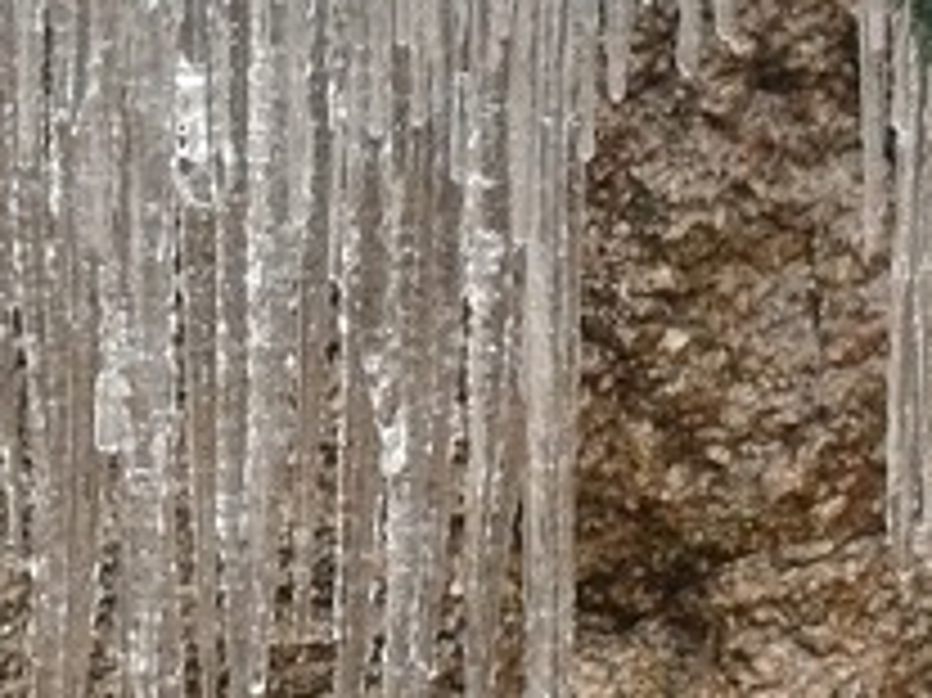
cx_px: 50
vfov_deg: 4.1
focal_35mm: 366
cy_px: 117
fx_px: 9848
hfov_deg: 5.4
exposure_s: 1/125
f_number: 3.2
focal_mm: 21.3
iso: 320
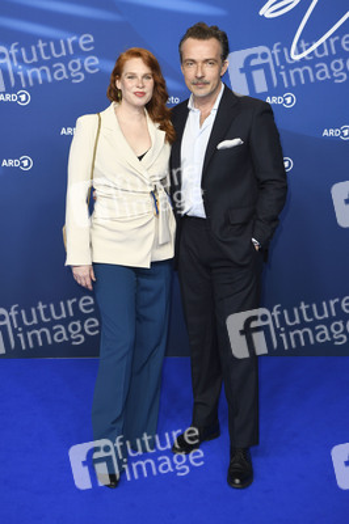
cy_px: 262
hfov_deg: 24.6
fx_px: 801
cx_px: 174
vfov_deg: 36.3
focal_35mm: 55
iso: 800
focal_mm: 55
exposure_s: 1/320
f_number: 4
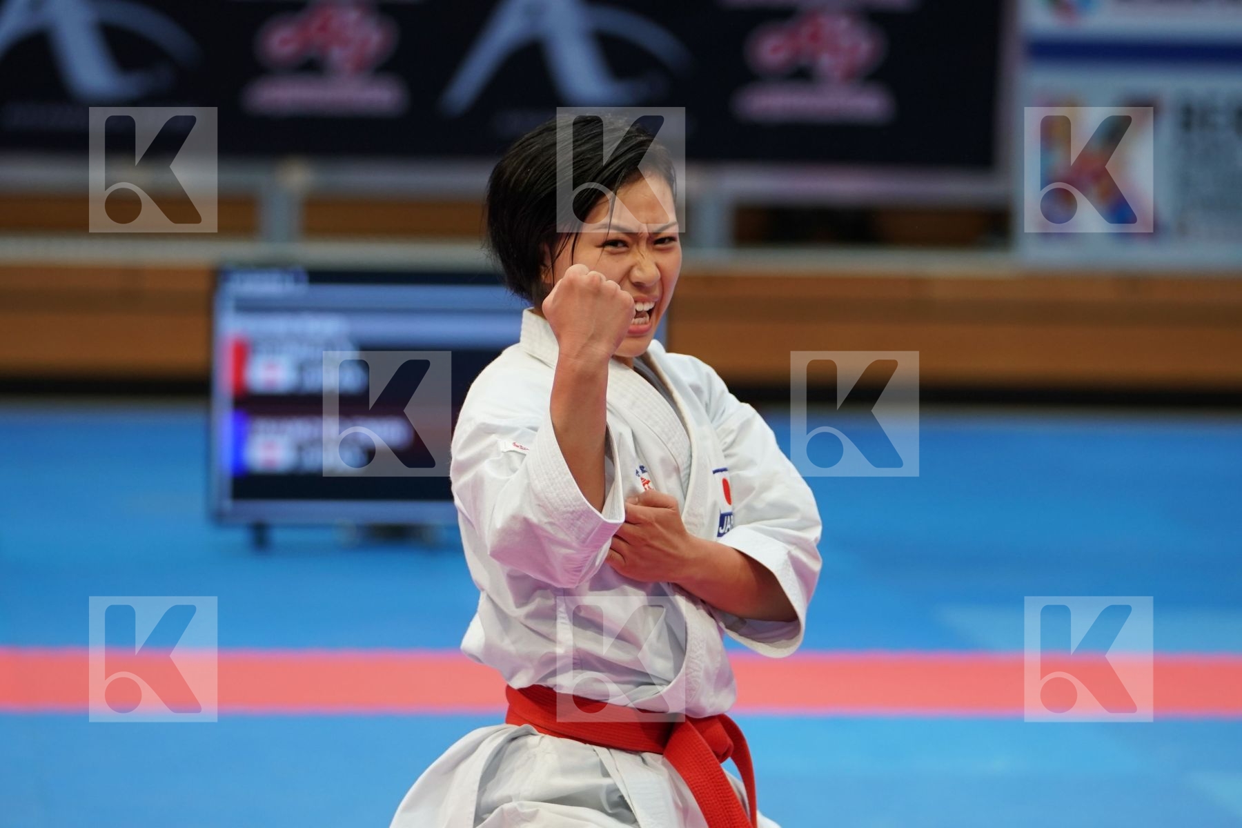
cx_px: 621
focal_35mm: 201
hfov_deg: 10.2
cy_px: 414
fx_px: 6934
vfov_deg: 6.8
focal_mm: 134
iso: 800
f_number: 2.8
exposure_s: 1/500
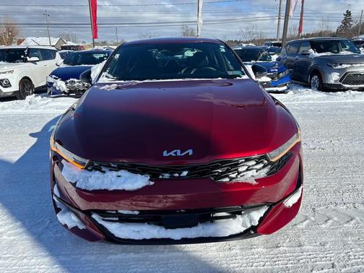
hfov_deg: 67.3
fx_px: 273
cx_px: 182
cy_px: 136
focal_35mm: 26
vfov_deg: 53.1
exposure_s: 1/3534
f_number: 1.6
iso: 50
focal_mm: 5.96
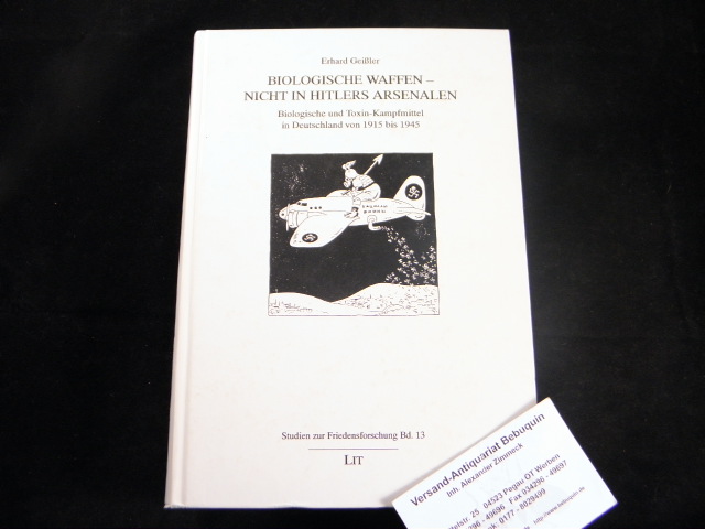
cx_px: 352
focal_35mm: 36
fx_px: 733
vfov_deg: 39.7
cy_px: 264
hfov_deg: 51.4
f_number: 3.7
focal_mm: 6.4
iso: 200
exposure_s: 1/40
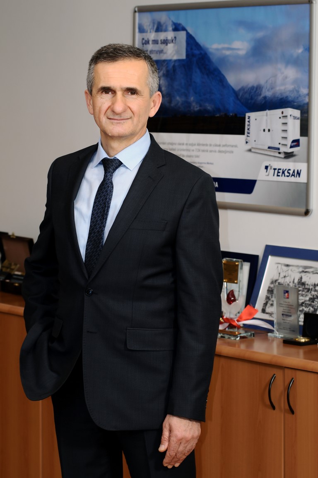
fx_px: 1594
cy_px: 239
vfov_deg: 17.1
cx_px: 159
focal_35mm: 120
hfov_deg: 11.4
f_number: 6.3
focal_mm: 80
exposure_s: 1/50
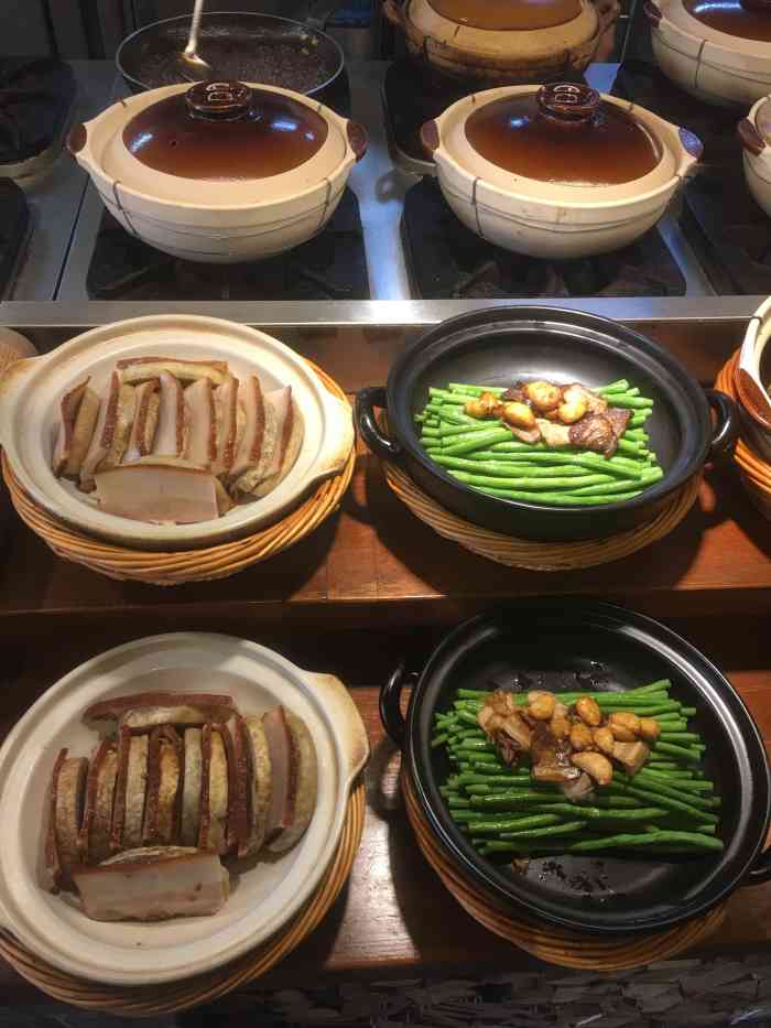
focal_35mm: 29
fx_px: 861
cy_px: 514
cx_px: 386
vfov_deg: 61.7
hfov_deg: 48.2
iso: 32
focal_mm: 4.15
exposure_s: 1/17
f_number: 2.2
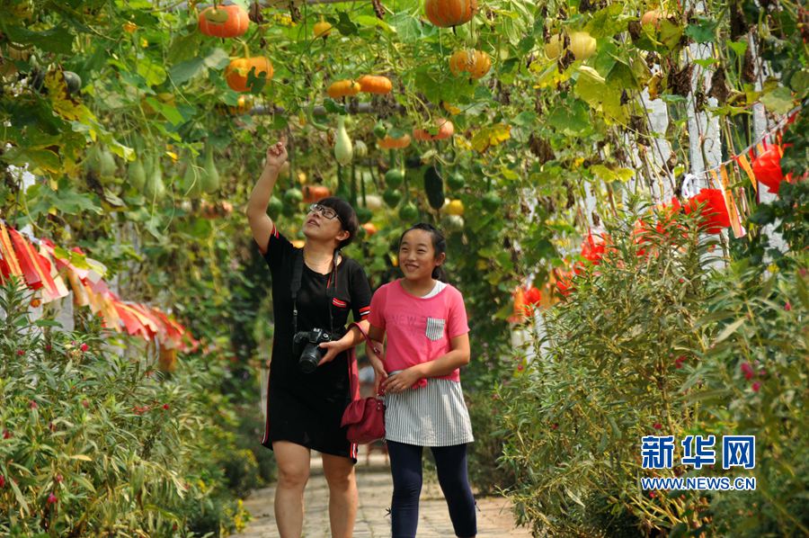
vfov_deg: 4.6
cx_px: 404
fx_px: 6734
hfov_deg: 6.9
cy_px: 269
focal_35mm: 300
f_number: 5.6
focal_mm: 200
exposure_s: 1/500
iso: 250
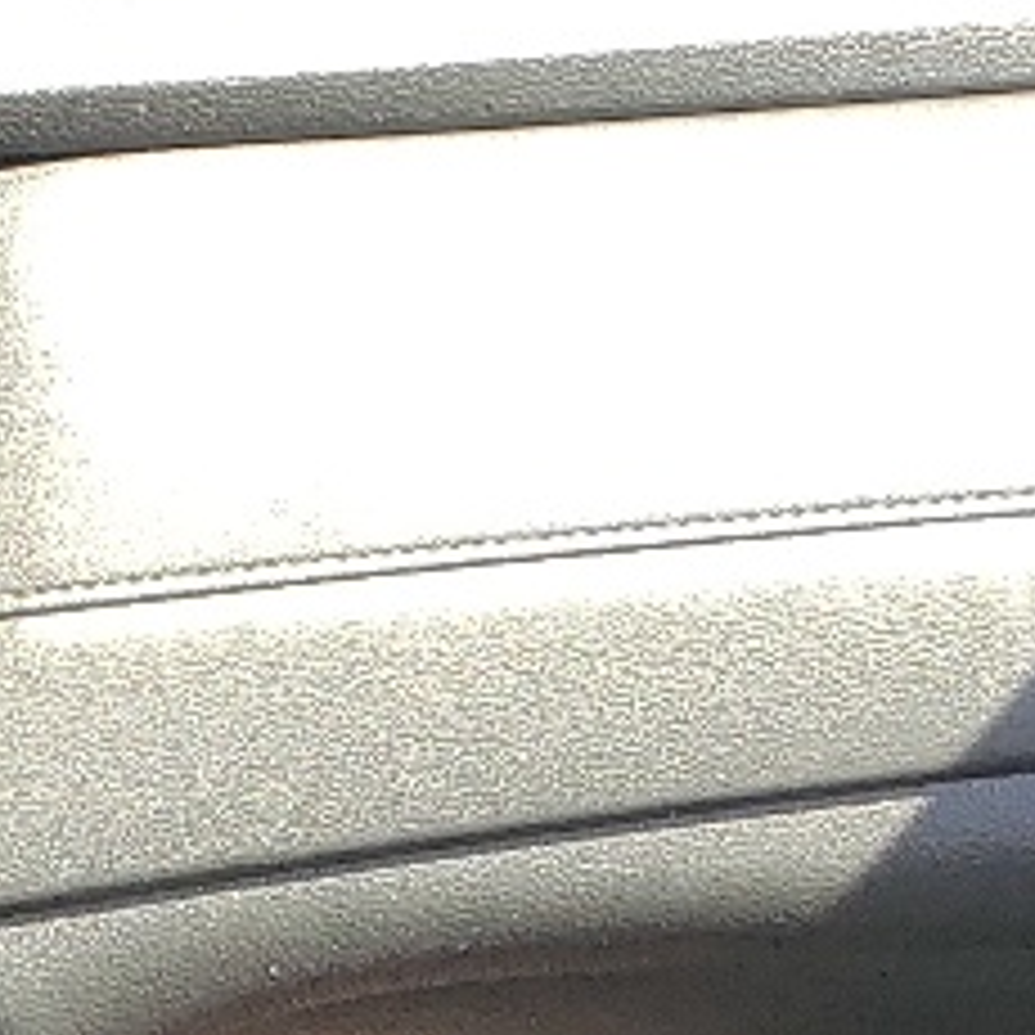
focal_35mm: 160
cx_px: -909
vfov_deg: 9.9
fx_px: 5412
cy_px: 2295
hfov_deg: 10.2
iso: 50
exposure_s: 1/204
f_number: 1.5
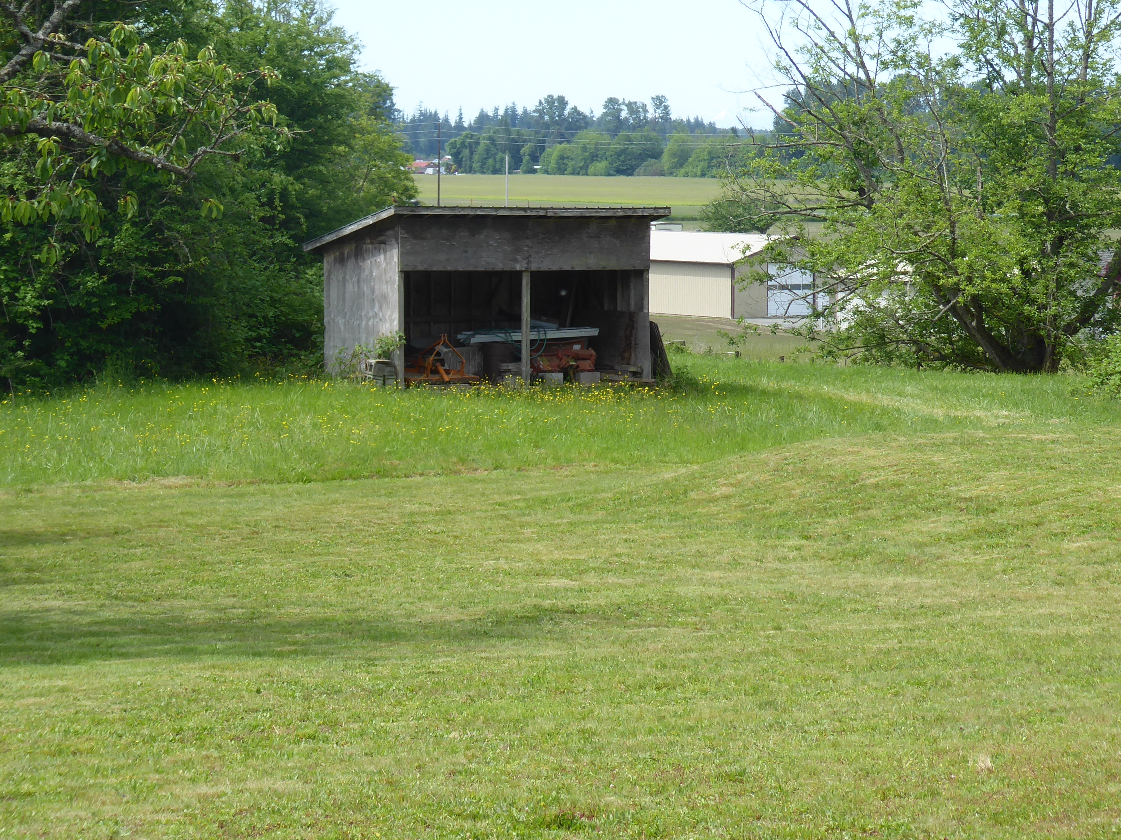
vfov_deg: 11.9
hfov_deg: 15.8
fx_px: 4048
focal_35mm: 125
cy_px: 335
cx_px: 478
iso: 80
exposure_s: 1/200
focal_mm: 16.1
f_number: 4.9
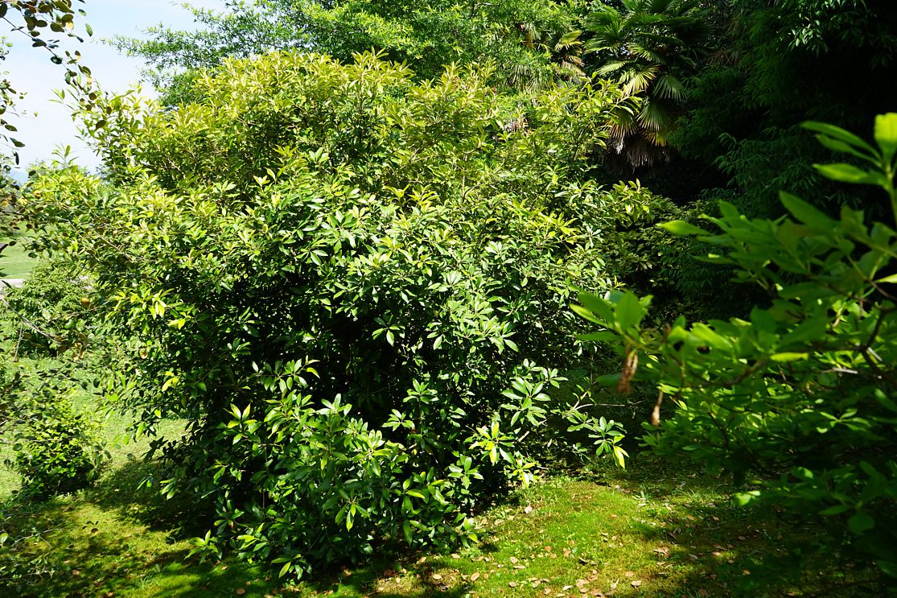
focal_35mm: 31
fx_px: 772
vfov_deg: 42.3
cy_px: 302
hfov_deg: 60.2
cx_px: 407
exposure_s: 1/100
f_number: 8
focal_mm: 28
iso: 100
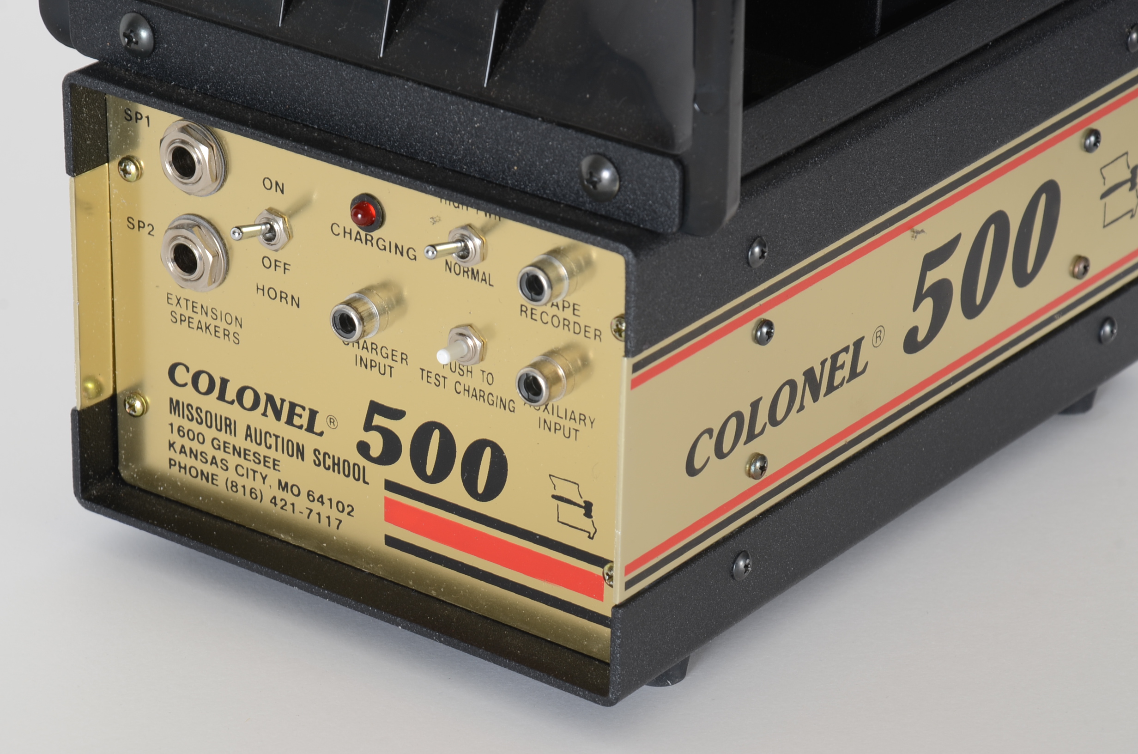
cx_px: 569
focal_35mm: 158
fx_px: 4968
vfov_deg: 8.7
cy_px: 377
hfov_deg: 13.1
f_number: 13
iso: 125
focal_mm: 105
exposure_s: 1/100
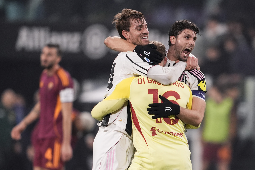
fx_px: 2833
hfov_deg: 5.2
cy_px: 85
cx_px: 128
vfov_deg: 3.4
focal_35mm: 400
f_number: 2.8
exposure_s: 1/2000
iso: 2000
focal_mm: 400
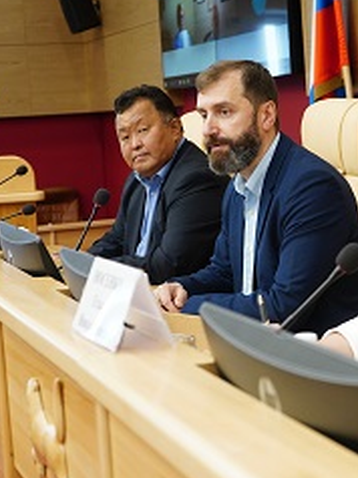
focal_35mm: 85
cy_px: 221
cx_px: 302
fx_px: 1174
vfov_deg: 23.0
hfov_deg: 17.2
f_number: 4.5
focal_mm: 50
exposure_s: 1/500
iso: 4000
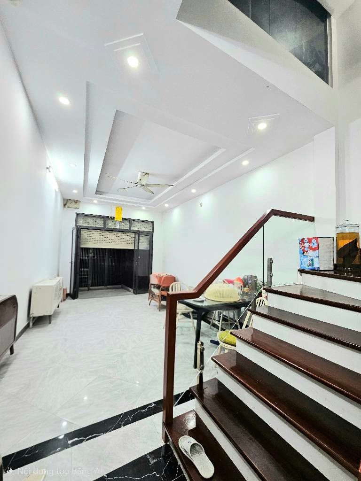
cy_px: 240
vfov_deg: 106.2
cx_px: 180
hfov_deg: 89.9
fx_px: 181
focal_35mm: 13
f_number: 2.2
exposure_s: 1/50.3
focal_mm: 2.2
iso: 160
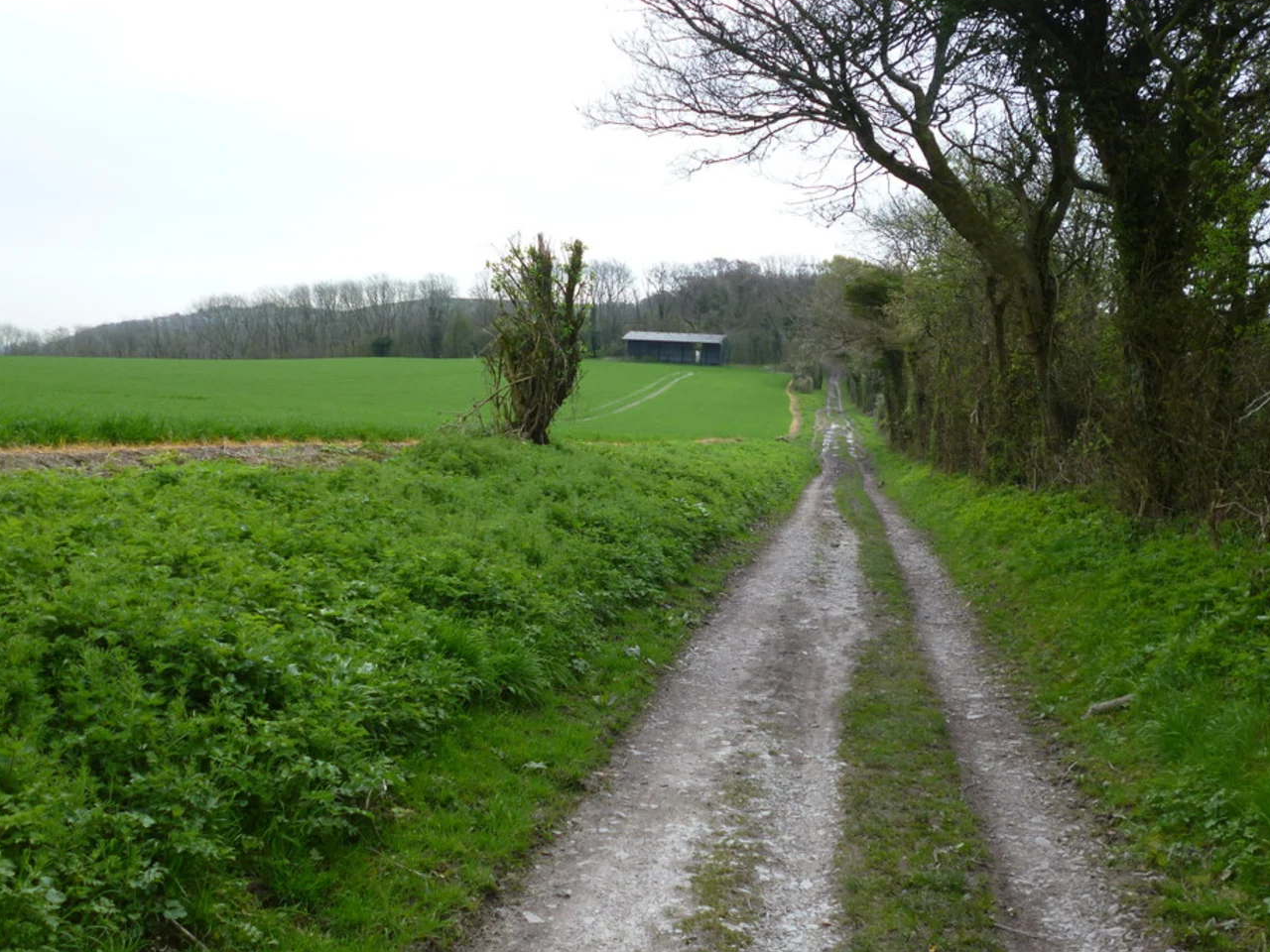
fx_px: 1321
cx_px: 696
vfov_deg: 39.6
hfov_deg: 51.3
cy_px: 529
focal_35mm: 36
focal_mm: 5.7
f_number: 2.9
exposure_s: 1/500
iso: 100
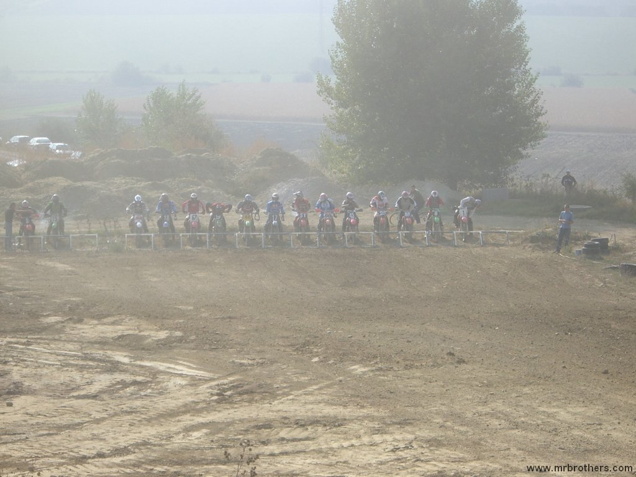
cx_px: 318
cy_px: 238
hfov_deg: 17.3
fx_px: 2095
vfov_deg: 13.0
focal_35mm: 114
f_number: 5.2
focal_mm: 18.6
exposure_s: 1/320
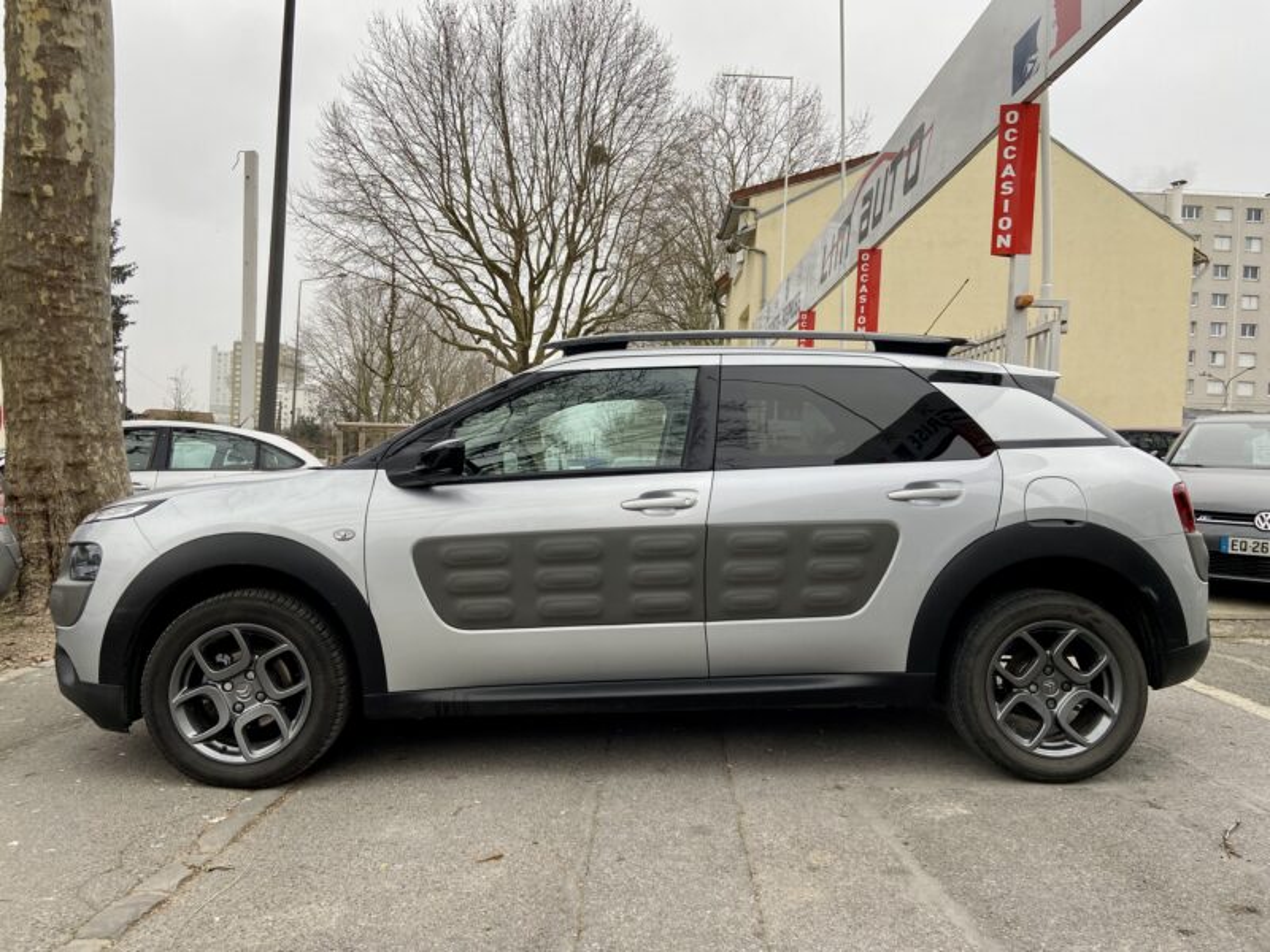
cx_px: 635
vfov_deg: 53.1
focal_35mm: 26
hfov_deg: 67.3
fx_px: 954
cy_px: 476
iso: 32
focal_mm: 4.25
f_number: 1.8
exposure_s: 1/300
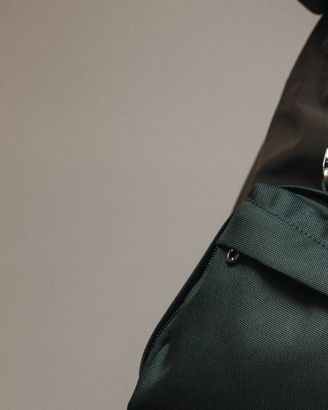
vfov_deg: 11.7
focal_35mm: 163
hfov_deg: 9.3
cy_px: 454
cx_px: 450
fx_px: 1978
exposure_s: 1/125
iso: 640
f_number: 4
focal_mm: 46
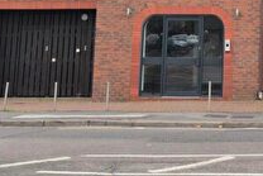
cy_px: -88
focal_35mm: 101
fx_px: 738
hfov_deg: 19.0
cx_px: 321
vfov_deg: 12.9
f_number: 7.1
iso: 400
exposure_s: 1/200
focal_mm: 20
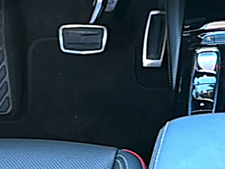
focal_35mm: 99
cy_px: 23
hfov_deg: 19.1
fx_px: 643
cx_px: 243
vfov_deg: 14.8
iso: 100
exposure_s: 1/45
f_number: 1.78
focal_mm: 6.86
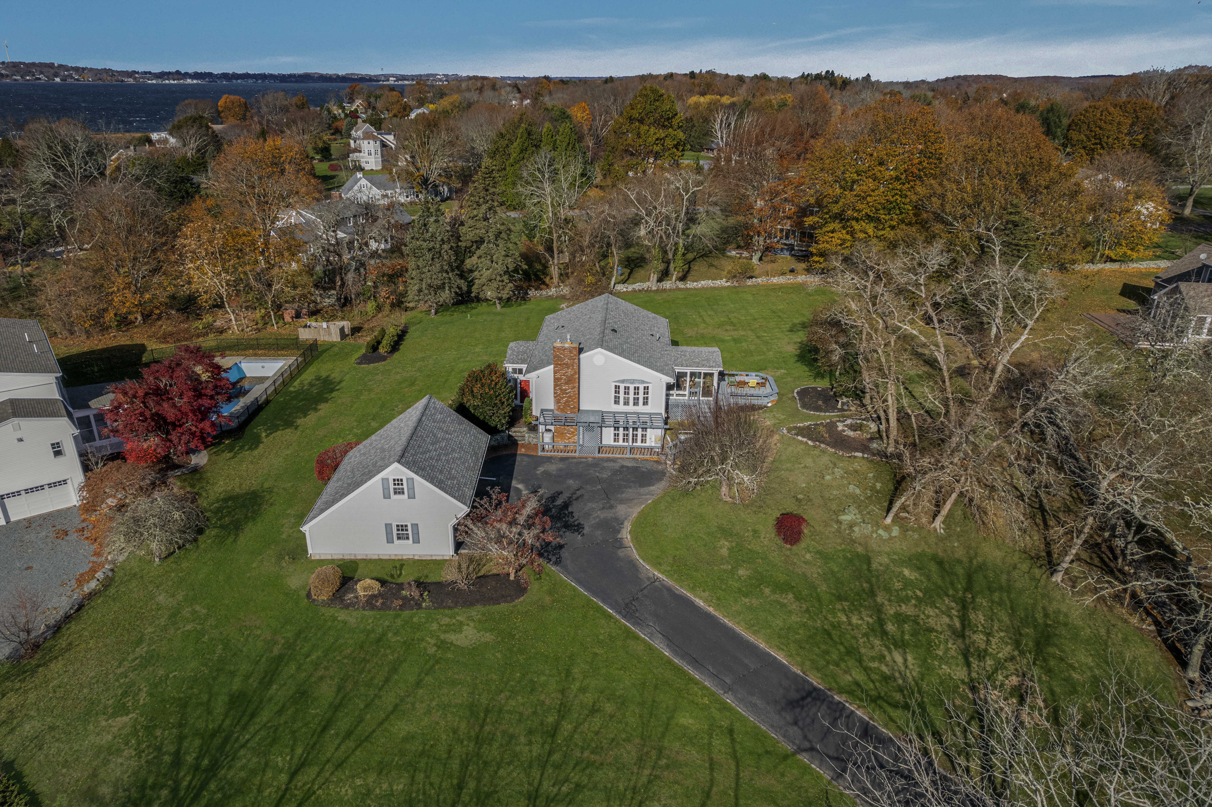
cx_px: 606
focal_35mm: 22
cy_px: 404
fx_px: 740
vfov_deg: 57.2
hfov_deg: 78.6
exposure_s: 1/3200
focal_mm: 8.38
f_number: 2.8
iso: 100
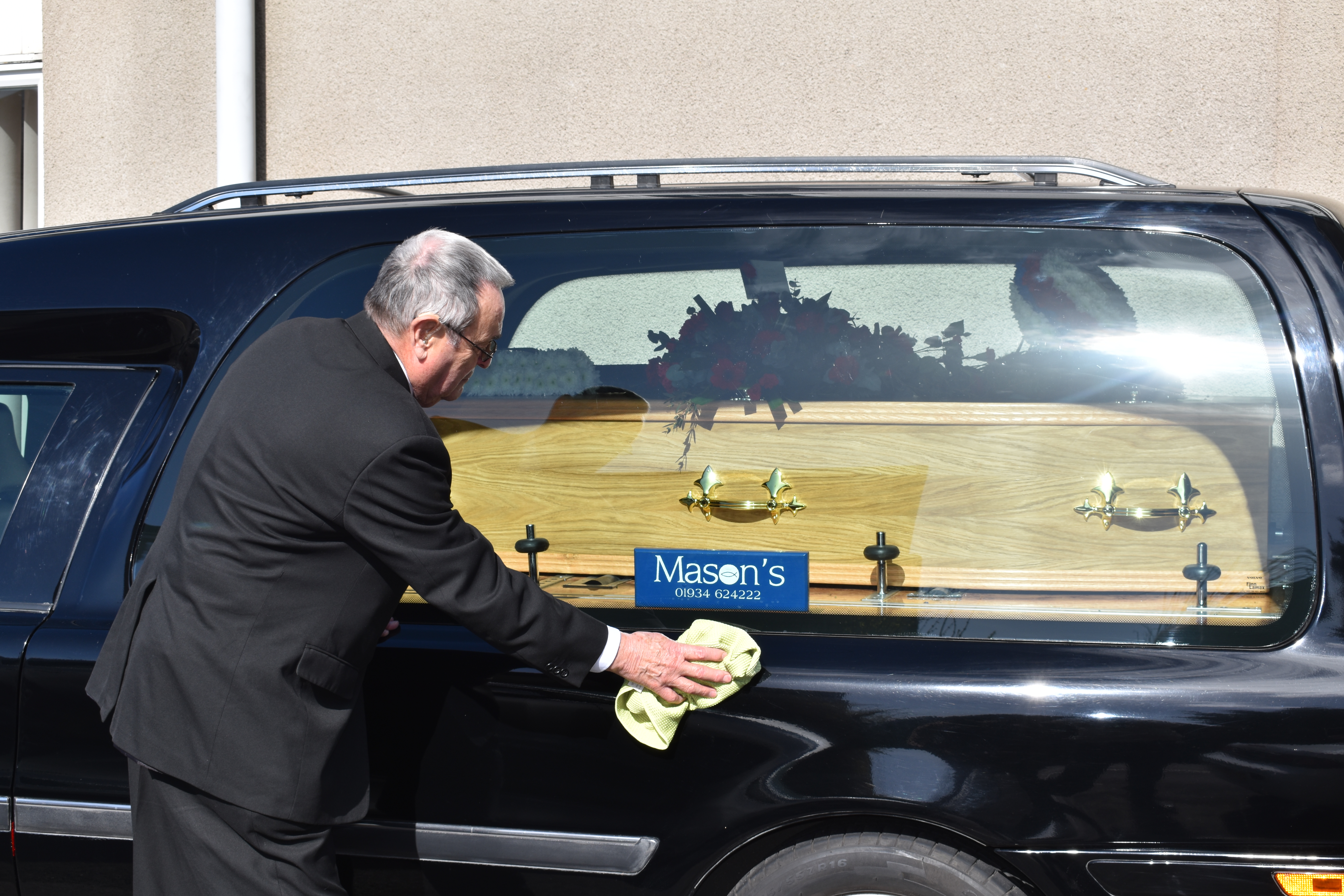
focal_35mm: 57
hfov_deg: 35.1
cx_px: 672
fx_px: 2128
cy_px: 448
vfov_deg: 23.8
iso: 100
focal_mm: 38
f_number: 10
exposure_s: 1/200
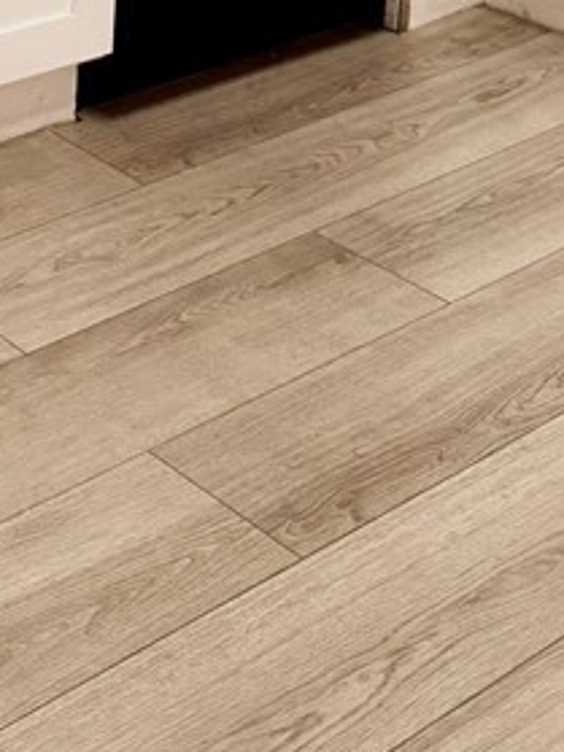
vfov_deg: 19.1
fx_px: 1913
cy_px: -420
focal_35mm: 88
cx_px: -383
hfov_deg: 15.0
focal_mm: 6.76
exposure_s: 1/120
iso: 160
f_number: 1.78
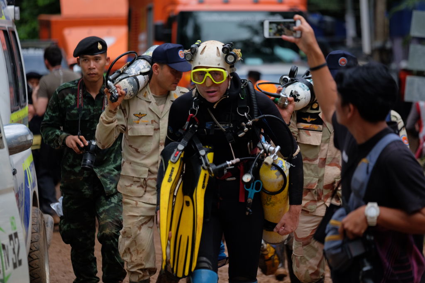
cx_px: 212
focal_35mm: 210
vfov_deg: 6.5
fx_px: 2479
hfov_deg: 9.8
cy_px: 142
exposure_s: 1/1000
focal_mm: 140
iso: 400
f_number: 2.8
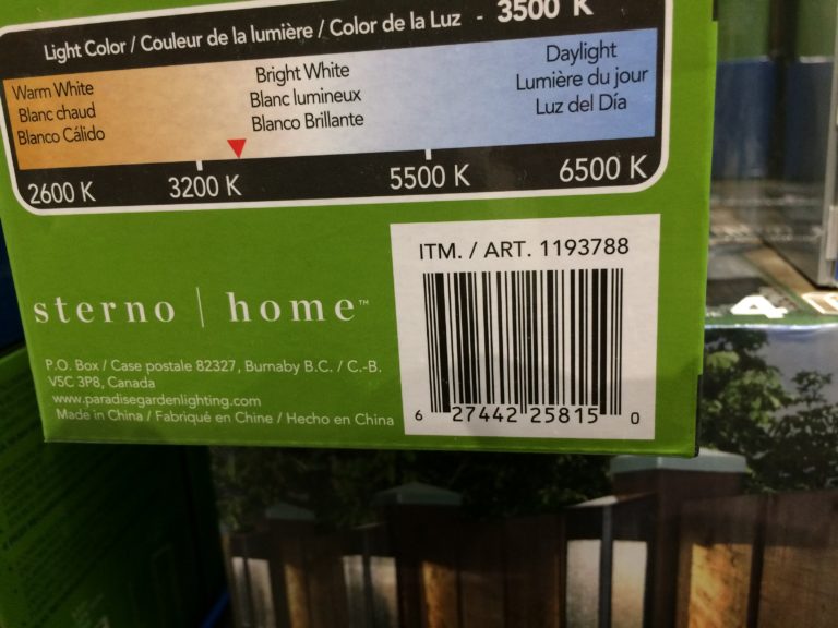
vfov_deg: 48.2
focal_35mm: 29
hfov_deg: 61.7
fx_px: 702
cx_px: 419
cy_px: 314
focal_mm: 4.15
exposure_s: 1/30
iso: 160
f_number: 2.2
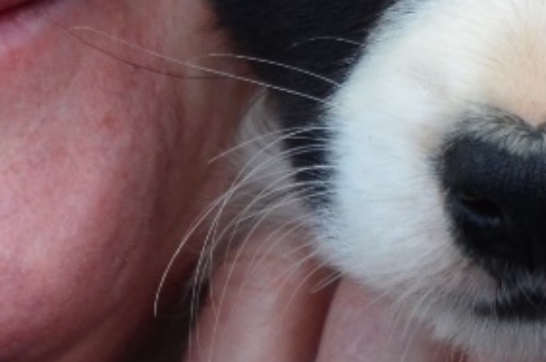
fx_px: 8983
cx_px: 135
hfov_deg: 3.5
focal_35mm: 593
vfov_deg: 2.3
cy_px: -434
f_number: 4.8
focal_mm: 70
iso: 250
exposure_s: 1/500
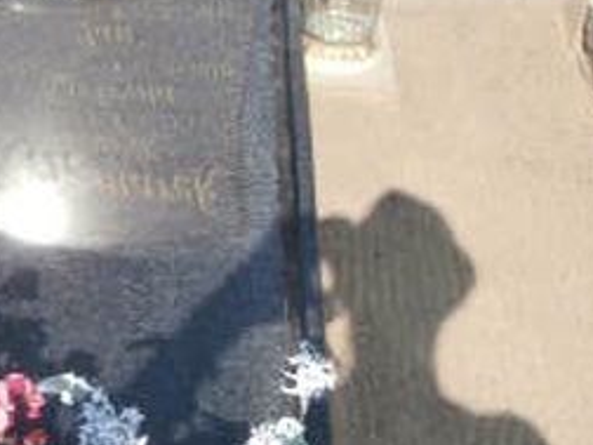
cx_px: 24
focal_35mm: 61
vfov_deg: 23.4
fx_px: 1045
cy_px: 42
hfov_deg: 29.9
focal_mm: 4.2
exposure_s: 1/800
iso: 100
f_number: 3
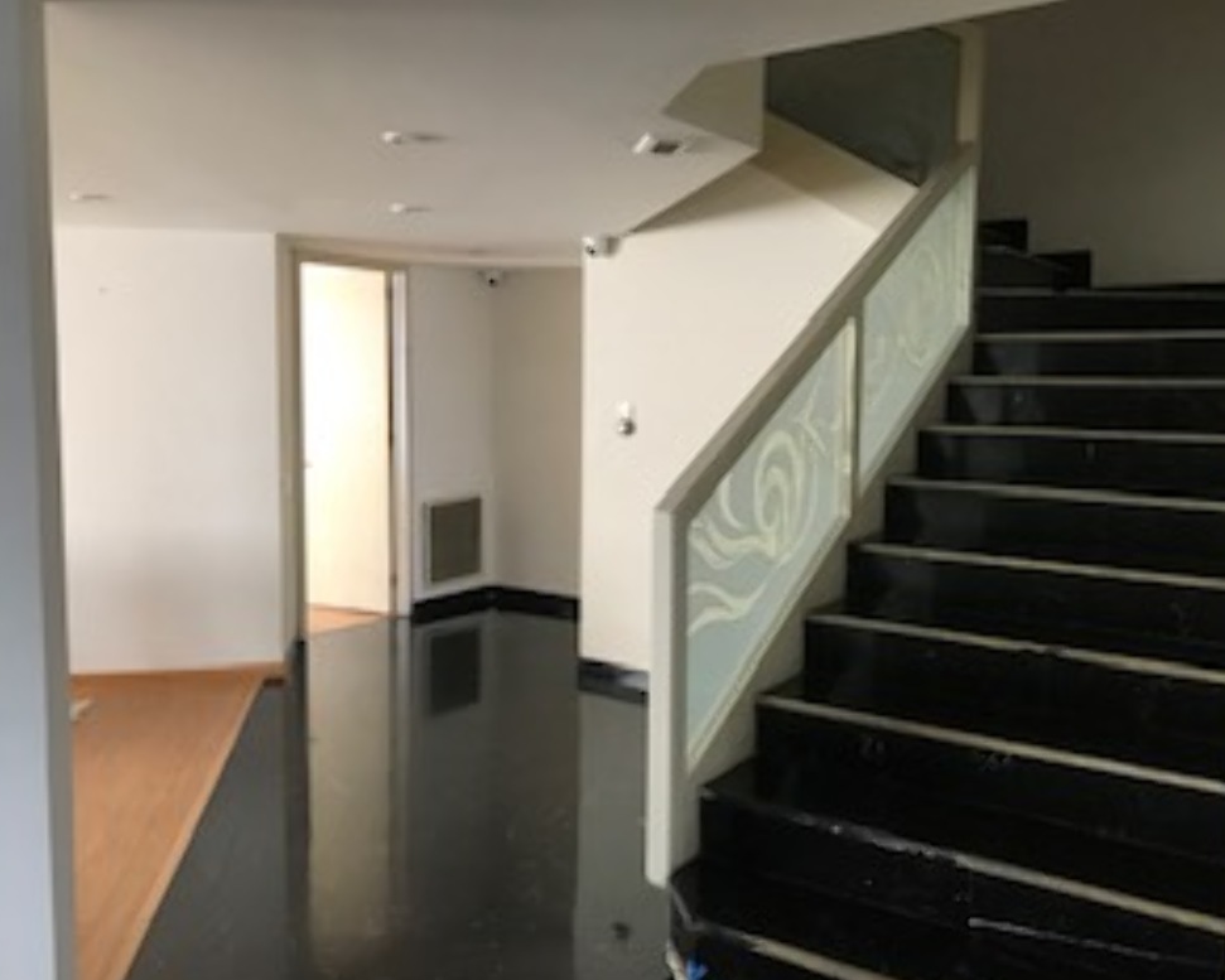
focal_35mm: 30
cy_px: 502
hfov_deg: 58.8
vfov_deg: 48.5
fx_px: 1088
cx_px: 603
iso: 40
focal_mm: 3.99
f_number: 1.8
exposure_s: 1/15
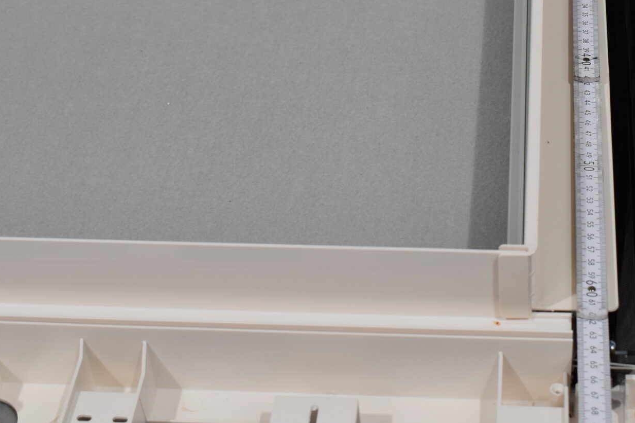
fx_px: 1482
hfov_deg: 24.1
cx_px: 404
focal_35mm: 84
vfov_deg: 16.2
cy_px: 146
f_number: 5.6
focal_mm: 27
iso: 320
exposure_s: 1/125
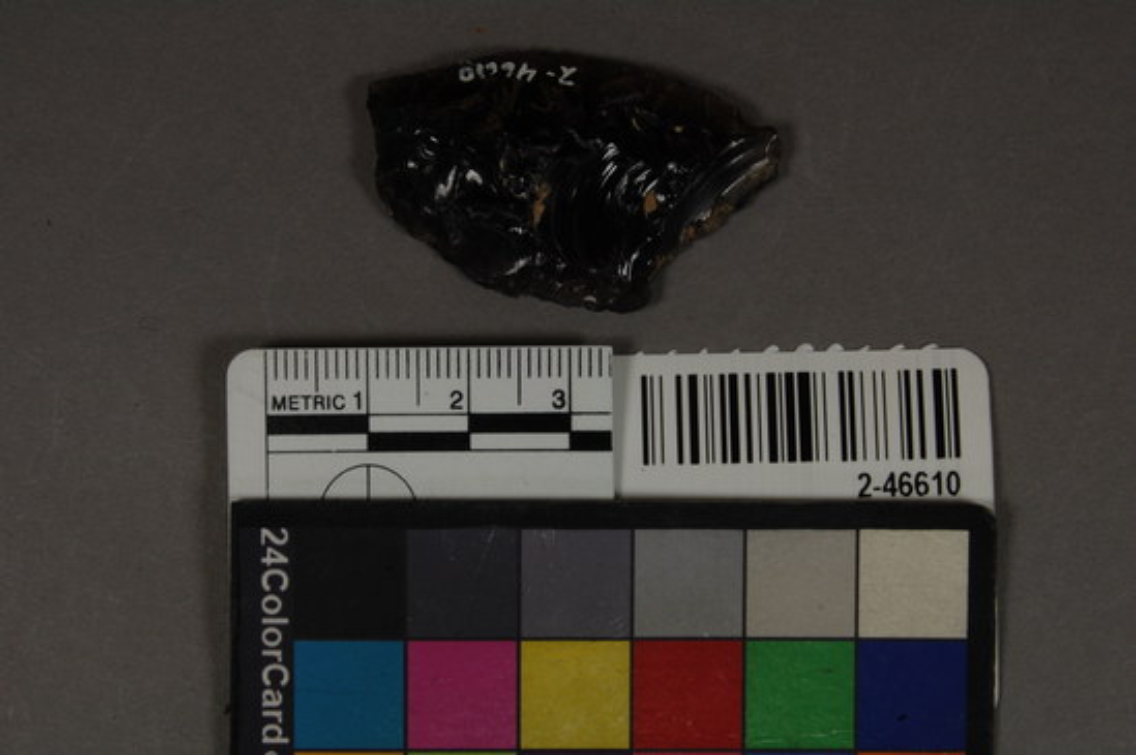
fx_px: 2601
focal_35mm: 82
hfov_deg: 24.6
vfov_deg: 16.5
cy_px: 378
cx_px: 568
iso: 200
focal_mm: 55
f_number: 29
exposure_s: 1/8
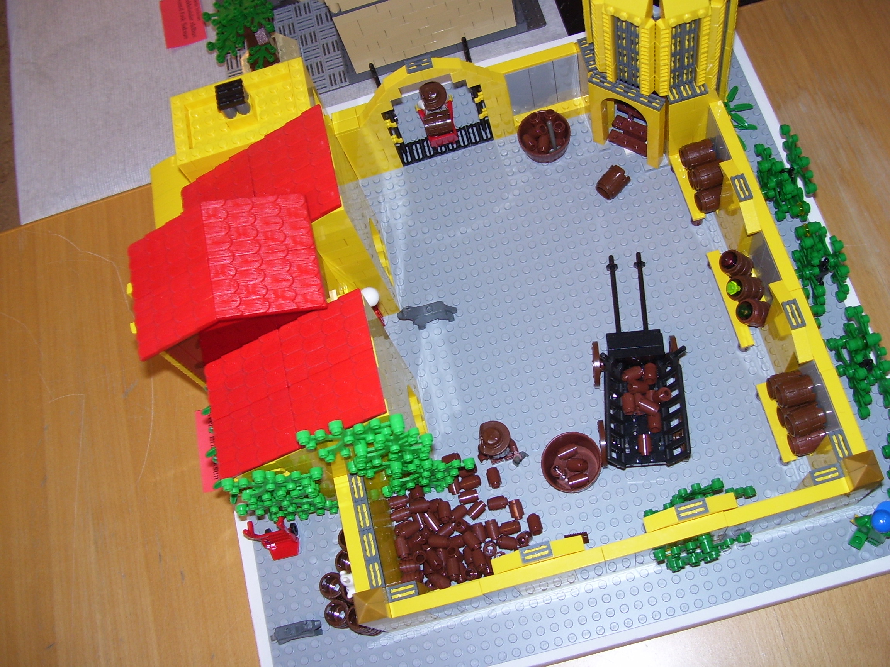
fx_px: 926
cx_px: 445
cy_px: 334
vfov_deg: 39.7
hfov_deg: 51.4
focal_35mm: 36
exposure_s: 1/60
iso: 80
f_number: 2.7
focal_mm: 6
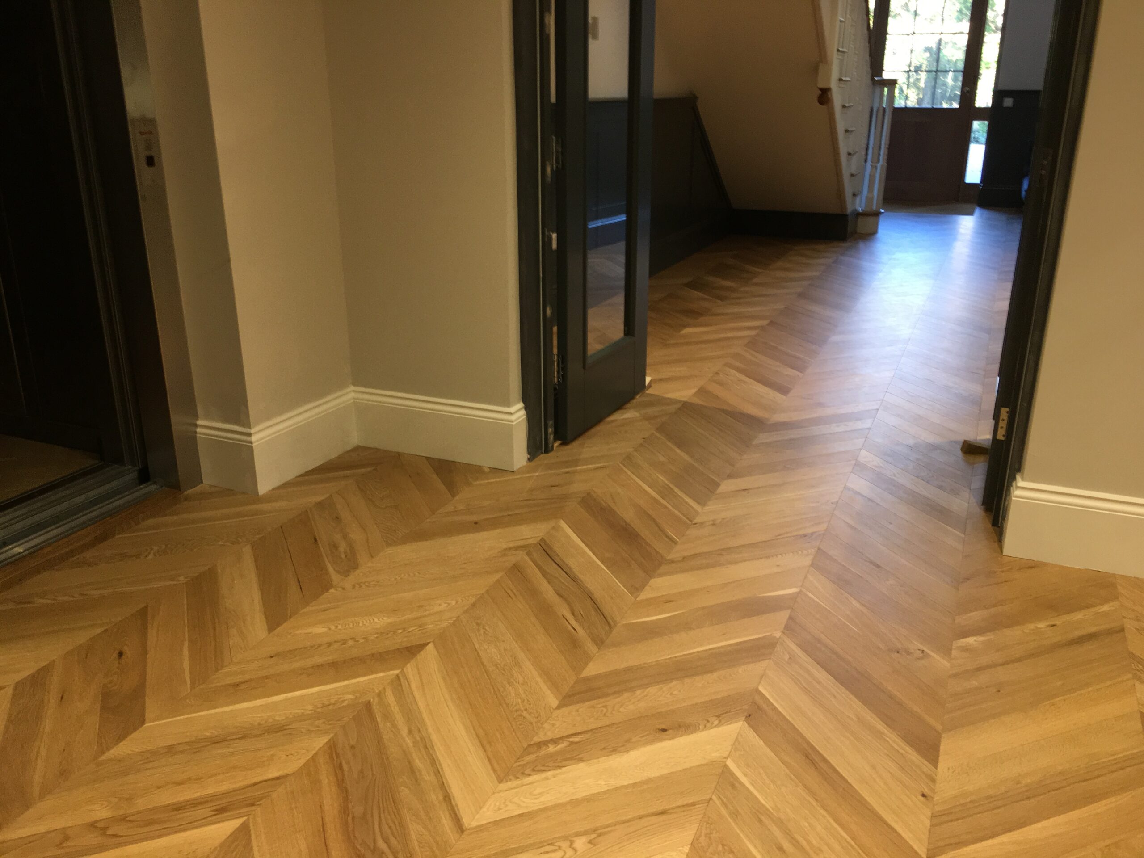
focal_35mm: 29
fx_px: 958
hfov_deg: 61.7
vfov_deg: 48.2
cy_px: 429
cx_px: 572
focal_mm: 4.15
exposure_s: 1/33
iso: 64
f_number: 2.2
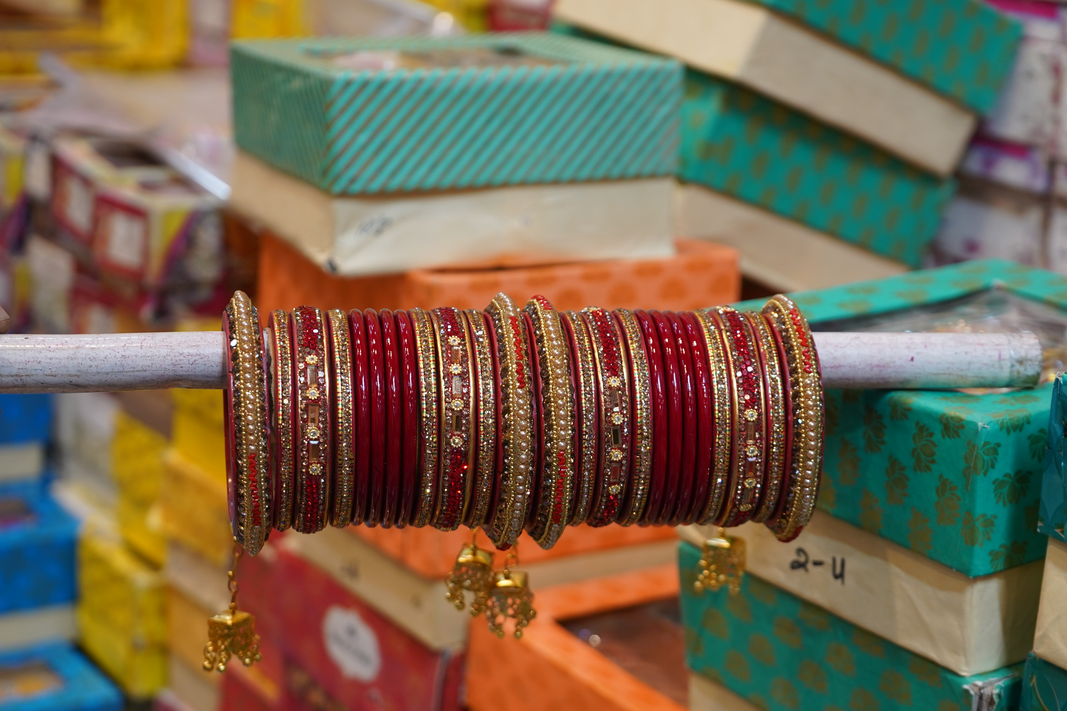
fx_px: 1926
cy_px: 423
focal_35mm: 65
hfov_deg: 30.9
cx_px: 585
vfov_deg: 20.9
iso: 640
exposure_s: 1/160
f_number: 5
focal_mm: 52
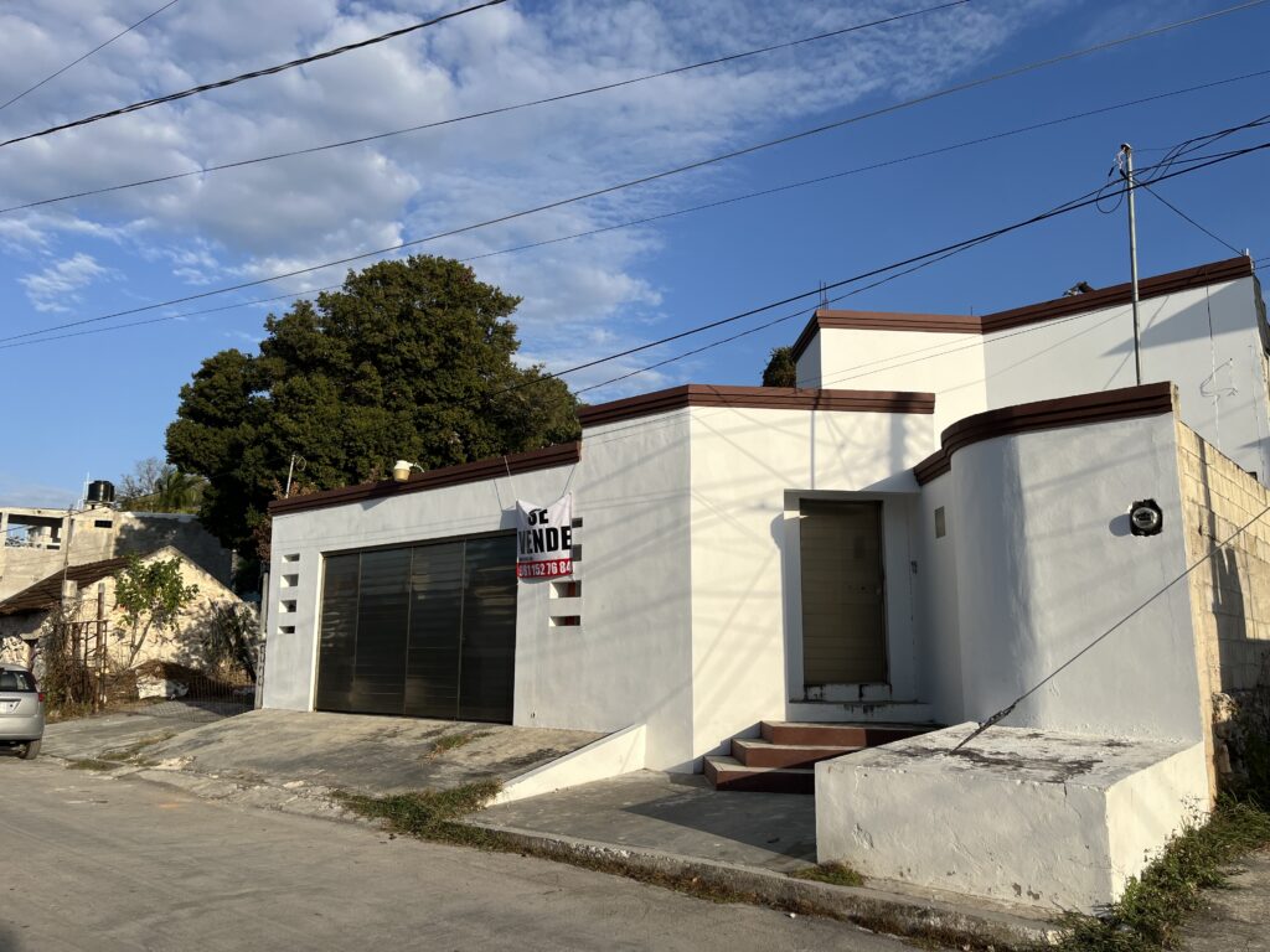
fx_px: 954
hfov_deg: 67.3
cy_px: 476
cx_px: 635
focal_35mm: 26
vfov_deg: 53.1
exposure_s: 1/4854
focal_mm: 5.1
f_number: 1.6
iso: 50
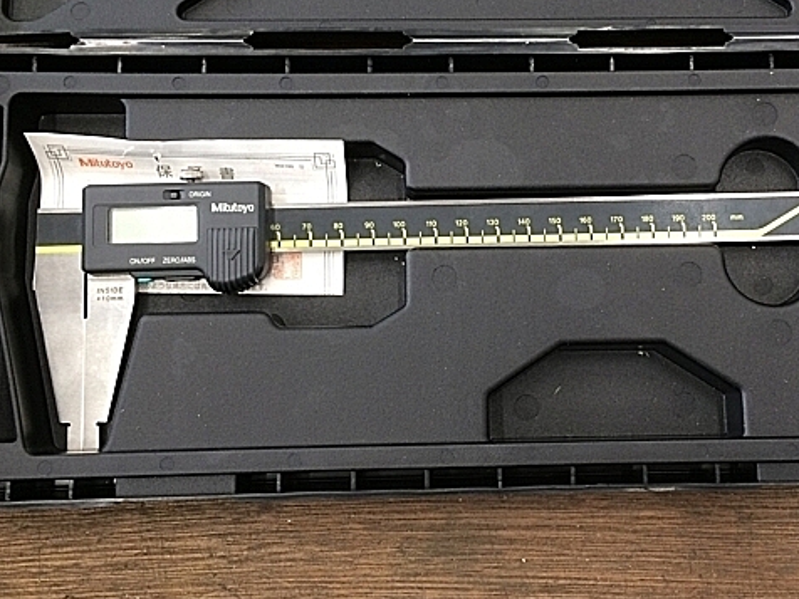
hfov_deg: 47.5
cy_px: 257
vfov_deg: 36.7
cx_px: 494
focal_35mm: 39
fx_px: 900
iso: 125
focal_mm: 4.15
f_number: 2.2
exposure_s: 1/30
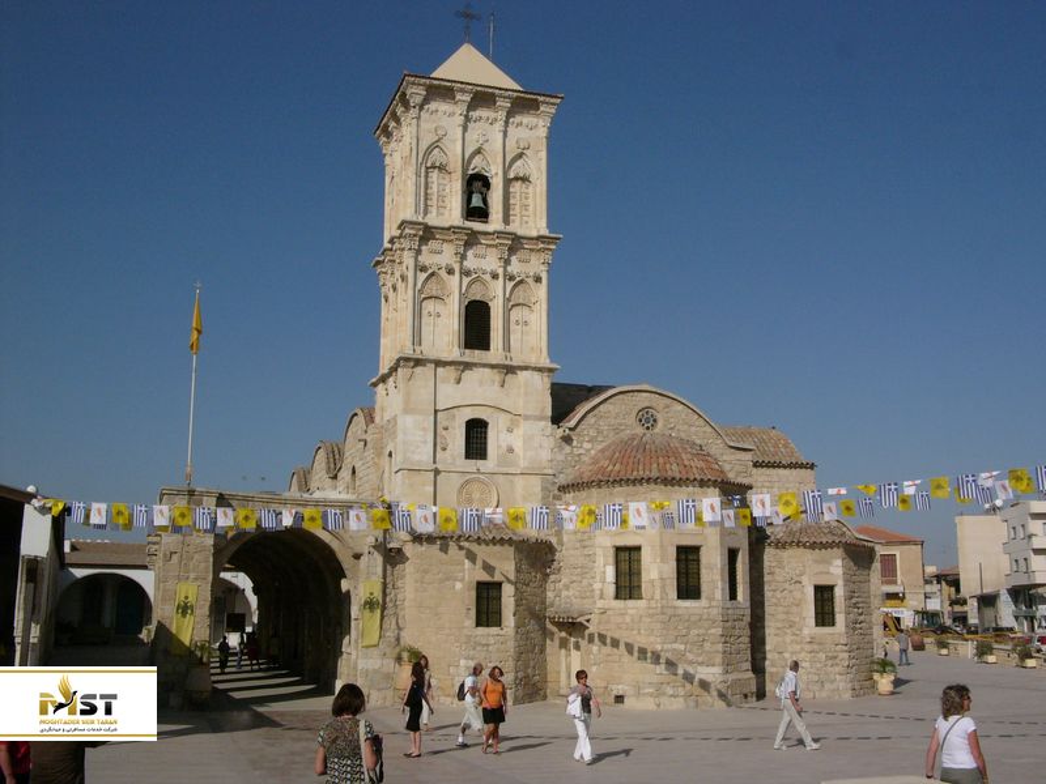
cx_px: 523
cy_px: 392
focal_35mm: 36
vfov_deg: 39.7
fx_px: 1088
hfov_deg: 51.4
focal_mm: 9.1
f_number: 11
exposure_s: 1/800
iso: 200
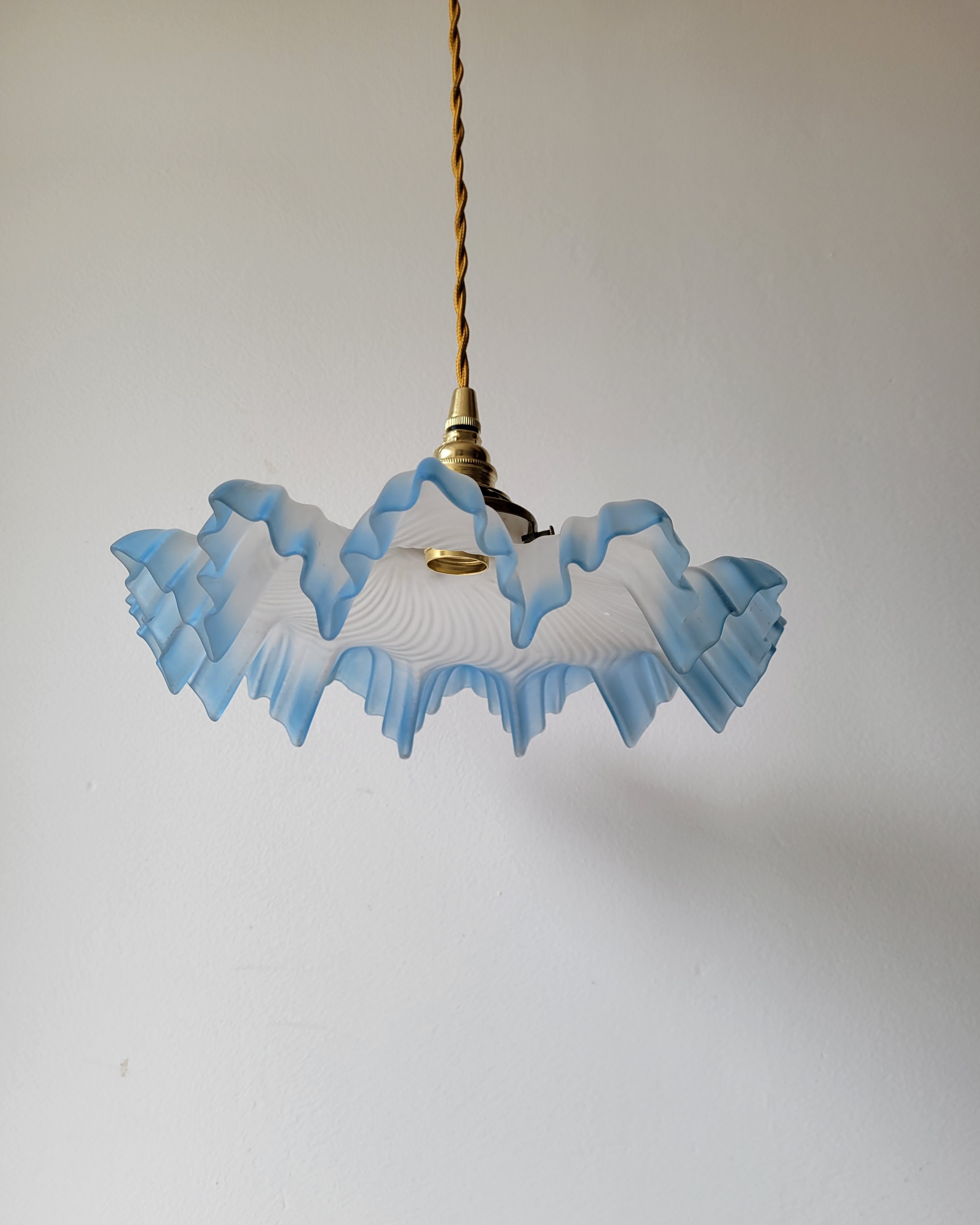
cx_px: 478
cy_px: 664
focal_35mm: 28
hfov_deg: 51.5
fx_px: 1015
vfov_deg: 62.1
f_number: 1.8
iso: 40
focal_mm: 5.4
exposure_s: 1/218
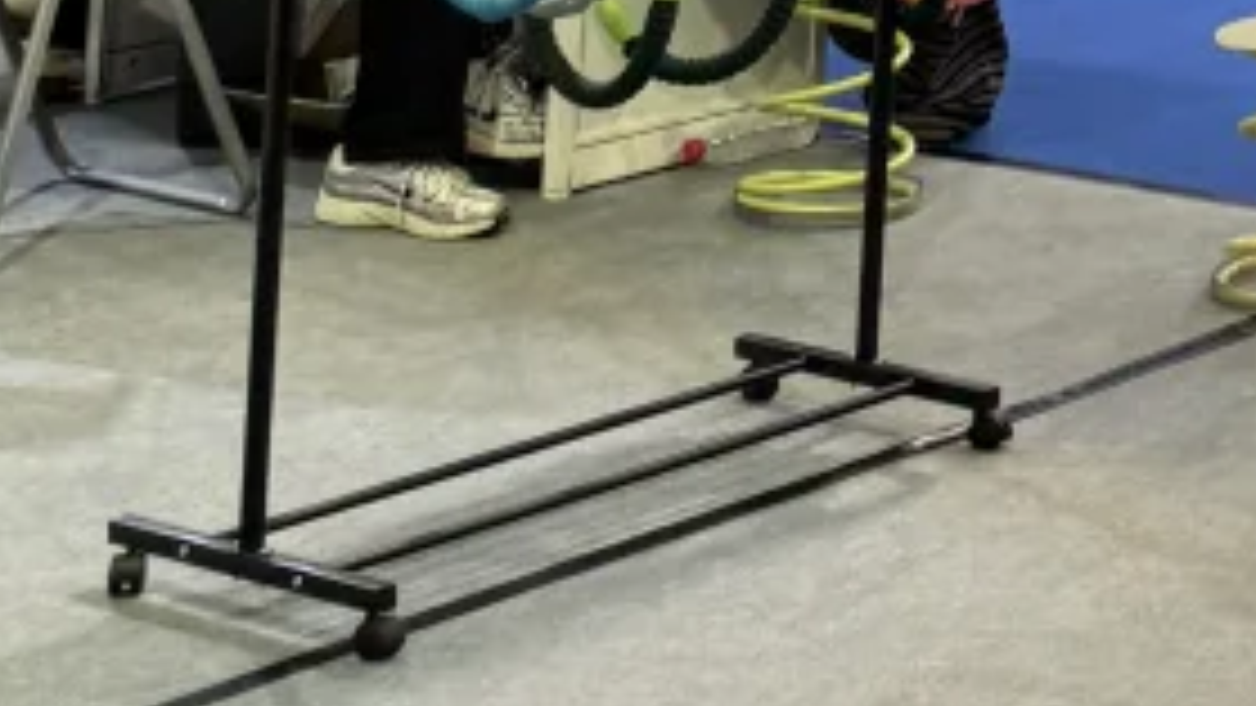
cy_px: -1165
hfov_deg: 14.6
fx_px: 4496
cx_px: 1994
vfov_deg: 8.1
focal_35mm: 135
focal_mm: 6.76
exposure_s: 1/100
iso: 160
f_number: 1.78
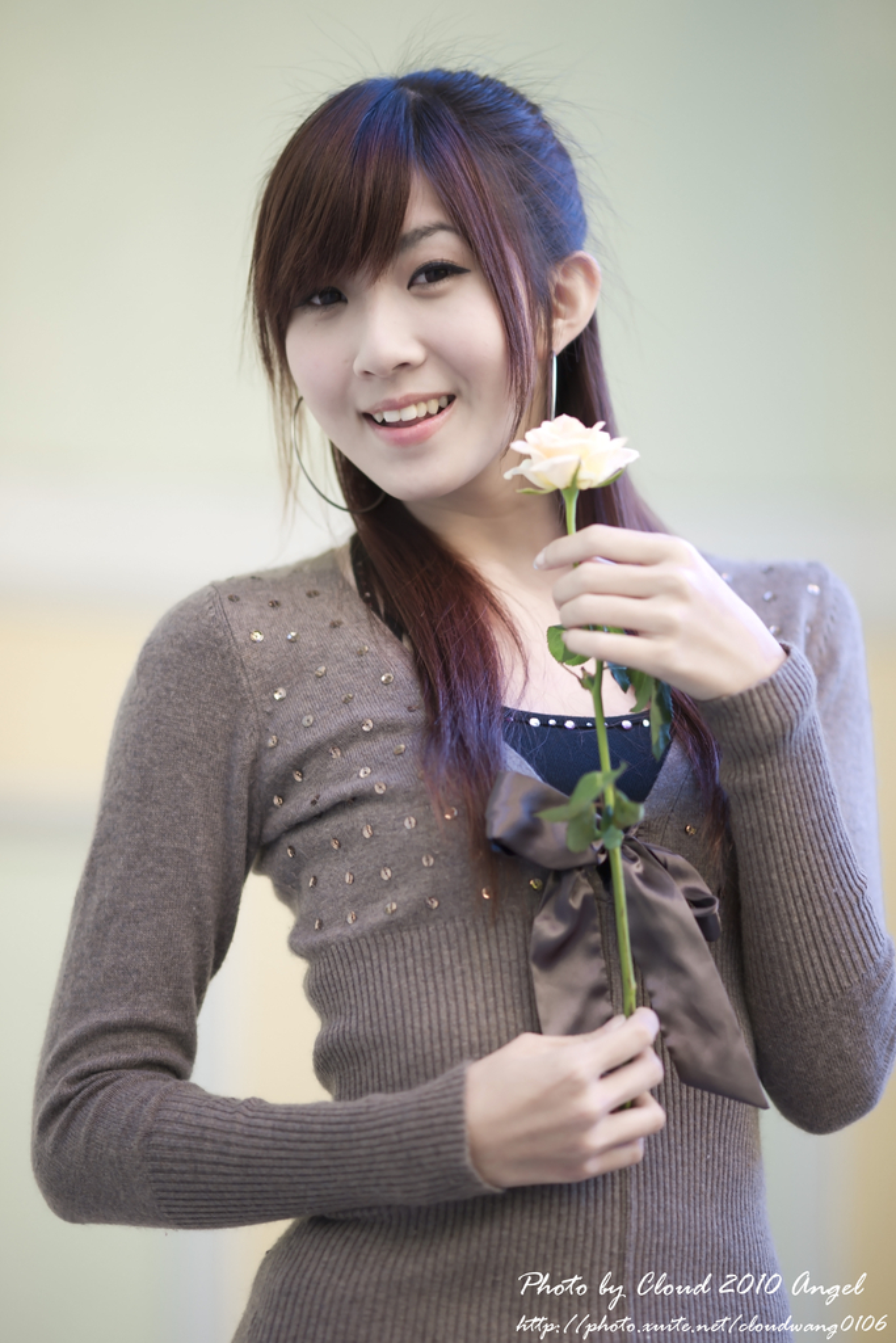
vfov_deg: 15.2
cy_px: 672
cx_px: 448
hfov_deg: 10.2
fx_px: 5038
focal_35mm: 135
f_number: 1.8
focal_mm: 135
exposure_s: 1/125
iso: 100
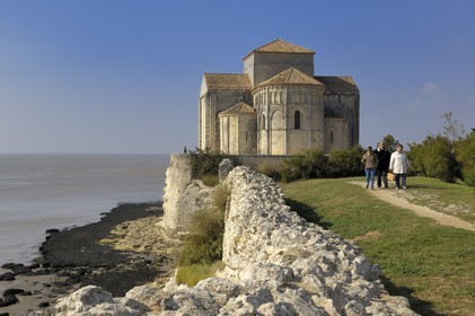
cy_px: 158
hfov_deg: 42.4
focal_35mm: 46
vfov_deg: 28.9
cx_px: 238
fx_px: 613
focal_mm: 31
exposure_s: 1/160
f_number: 12
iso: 100
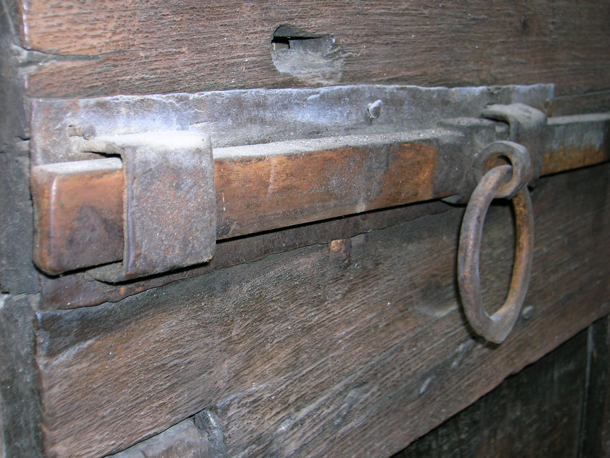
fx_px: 828
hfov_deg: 40.4
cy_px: 230
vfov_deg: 30.9
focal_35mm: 47
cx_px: 308
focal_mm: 7.7
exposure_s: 1/60.1
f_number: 3.2
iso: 50
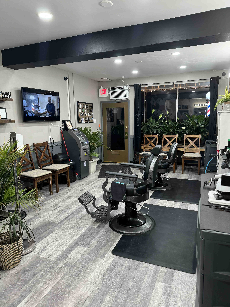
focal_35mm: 24
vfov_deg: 71.6
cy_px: 154
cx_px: 115
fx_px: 213
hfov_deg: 56.8
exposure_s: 1/60
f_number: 1.78
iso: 160
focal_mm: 6.86
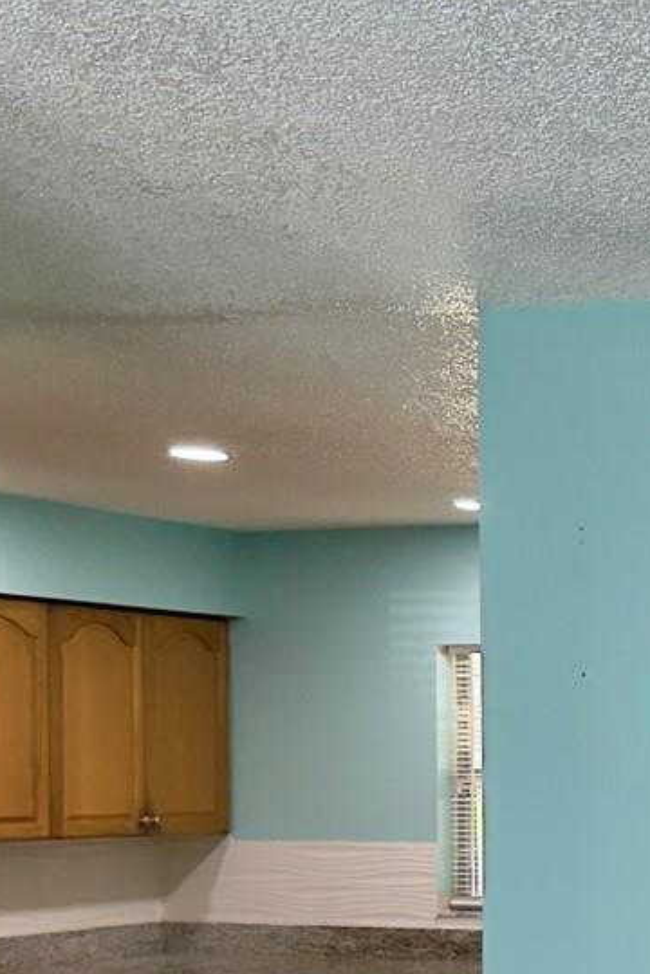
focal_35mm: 74
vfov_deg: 26.7
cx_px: 1165
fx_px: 2004
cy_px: 804
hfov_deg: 15.8
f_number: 1.78
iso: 125
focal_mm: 6.76
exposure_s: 1/138
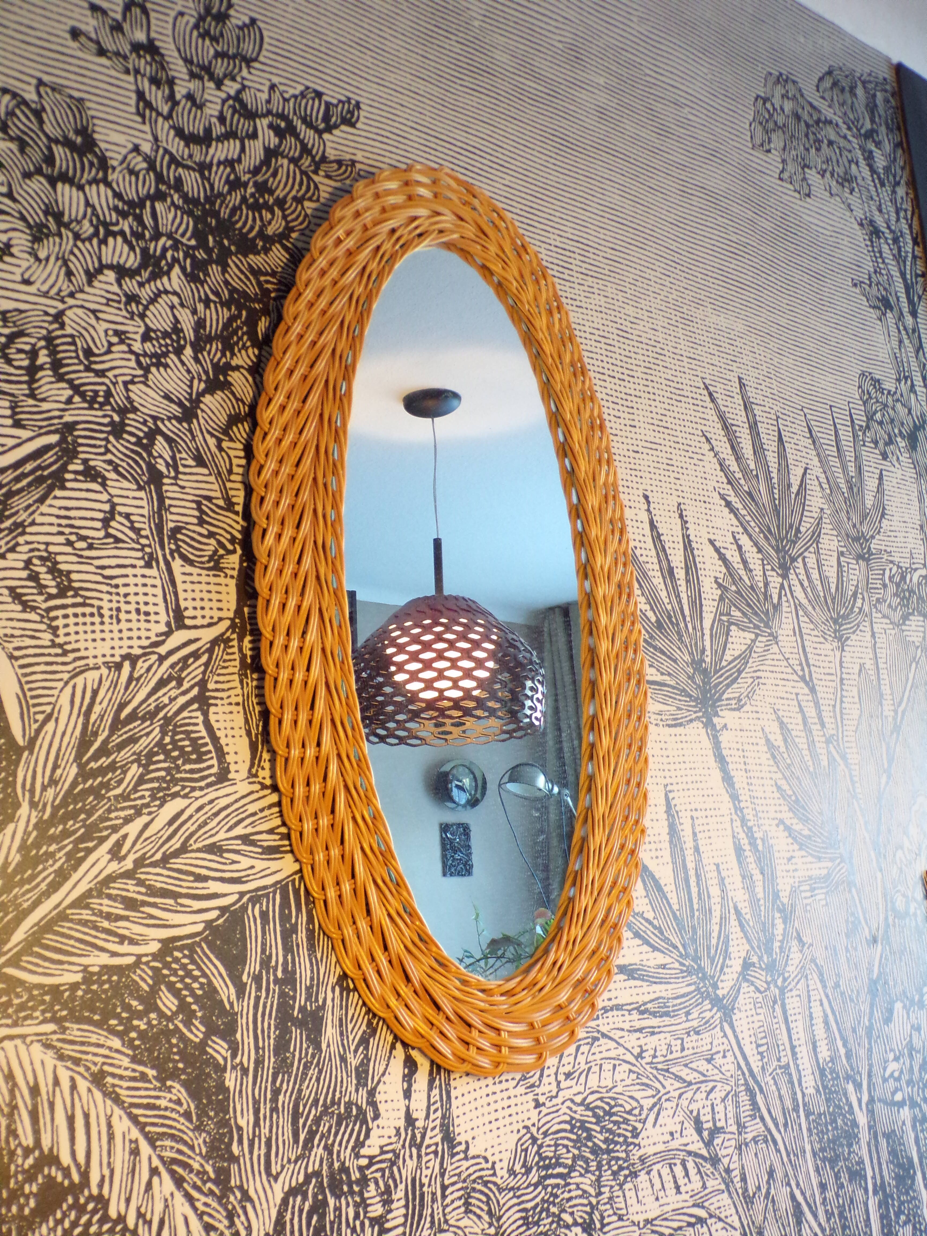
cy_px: 618
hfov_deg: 38.7
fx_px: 1321
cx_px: 464
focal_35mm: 37
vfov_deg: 50.1
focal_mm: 6.6
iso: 370
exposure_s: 1/17
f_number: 3.3
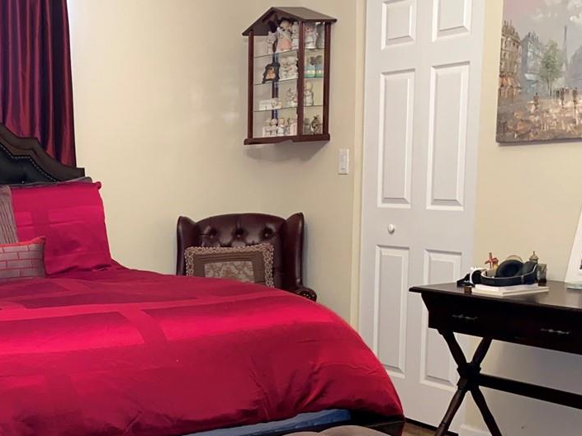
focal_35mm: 59
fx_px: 992
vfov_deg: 24.3
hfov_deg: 30.9
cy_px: 363
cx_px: 38
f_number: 1.8
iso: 125
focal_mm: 4.25
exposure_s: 1/13
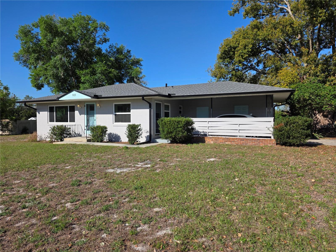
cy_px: 126
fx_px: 223
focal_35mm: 23
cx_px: 168
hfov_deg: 73.9
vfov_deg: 58.9
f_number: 1.7
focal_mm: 6.25
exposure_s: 1/6809
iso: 80
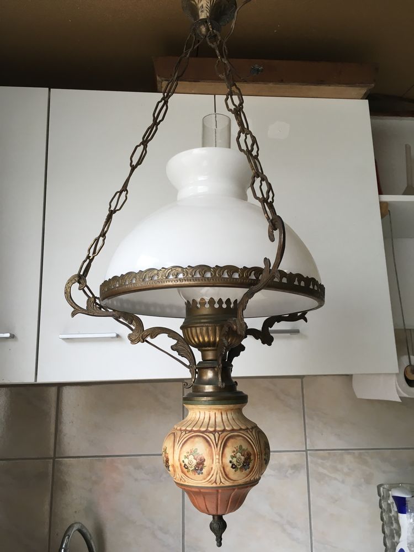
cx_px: 207
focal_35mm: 29
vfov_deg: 61.7
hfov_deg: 48.2
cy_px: 276
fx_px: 462
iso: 32
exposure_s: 1/33
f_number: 2.2
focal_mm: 4.15
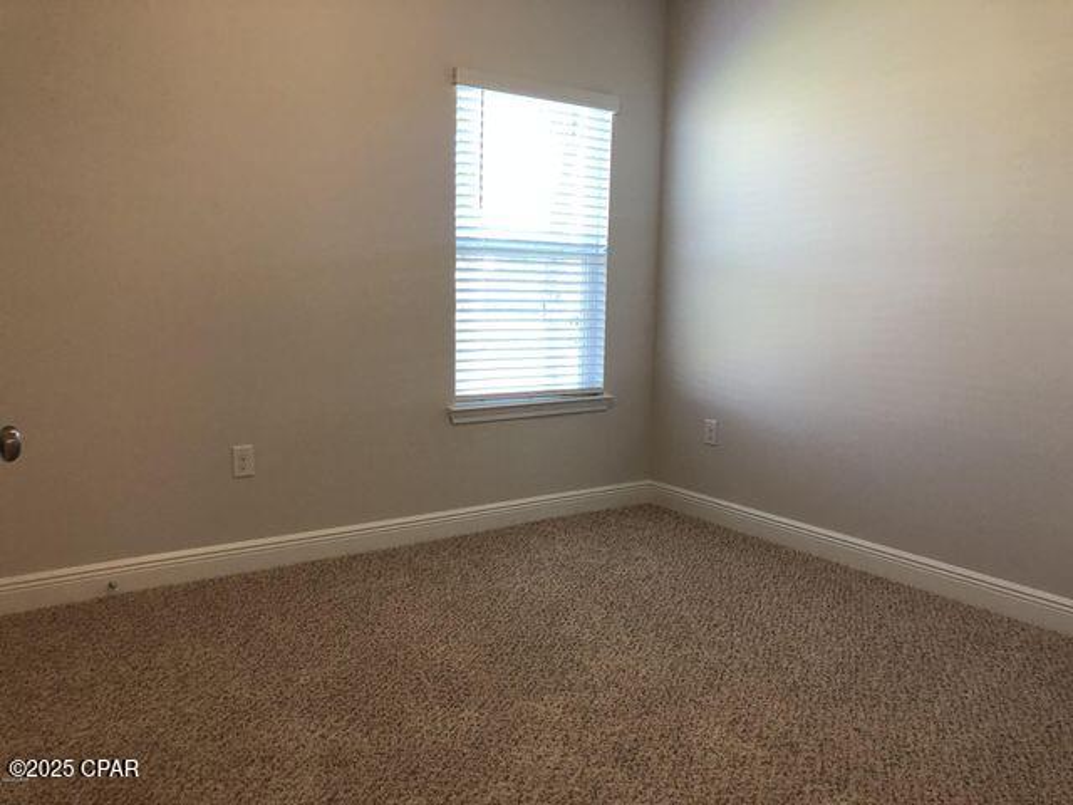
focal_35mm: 28
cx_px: 536
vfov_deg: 49.7
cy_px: 402
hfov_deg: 63.4
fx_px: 868
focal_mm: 3.99
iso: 25
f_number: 1.8
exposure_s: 1/30
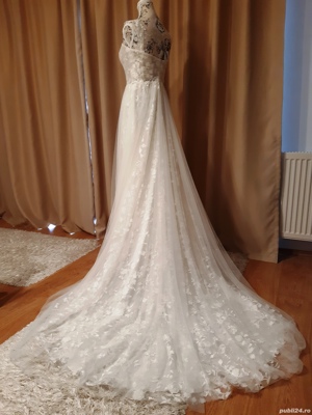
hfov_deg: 53.1
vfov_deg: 67.3
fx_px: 312
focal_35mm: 26
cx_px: 156
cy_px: 208
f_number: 1.7
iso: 160
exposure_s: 1/50
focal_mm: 3.92
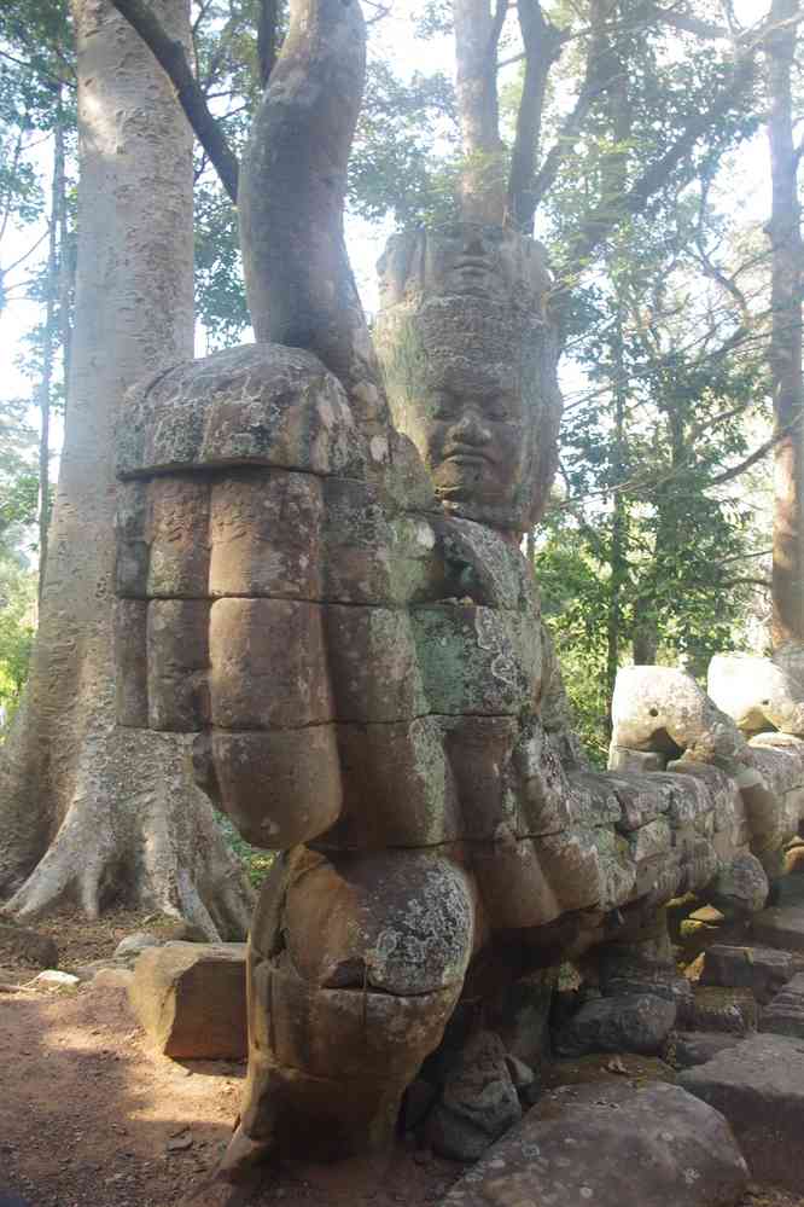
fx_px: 1055
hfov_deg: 41.7
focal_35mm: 32
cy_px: 604
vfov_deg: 59.5
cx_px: 402
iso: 400
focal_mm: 21
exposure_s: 1/50
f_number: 5.6
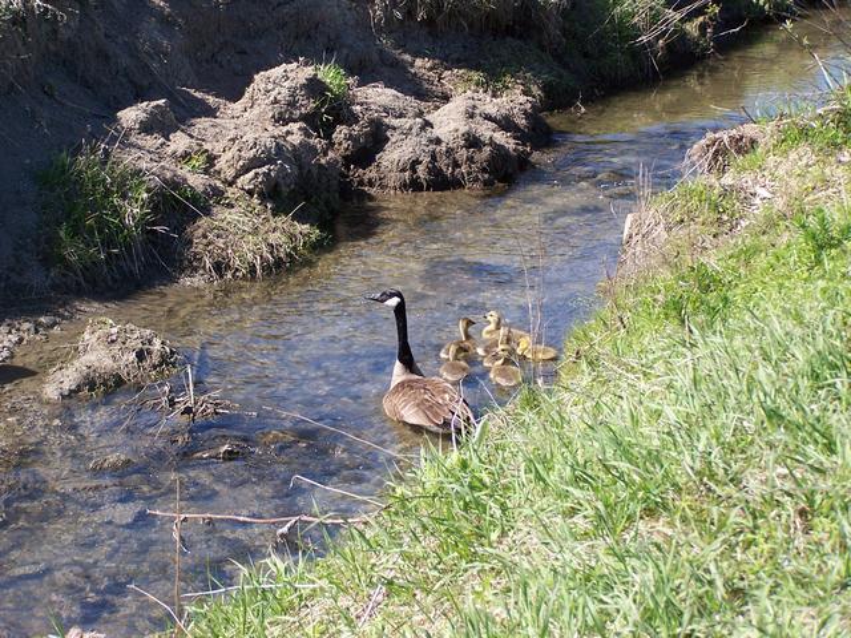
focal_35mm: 105
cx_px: 426
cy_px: 319
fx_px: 2581
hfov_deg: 18.7
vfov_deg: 14.1
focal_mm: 17.5
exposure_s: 1/500
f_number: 3.2
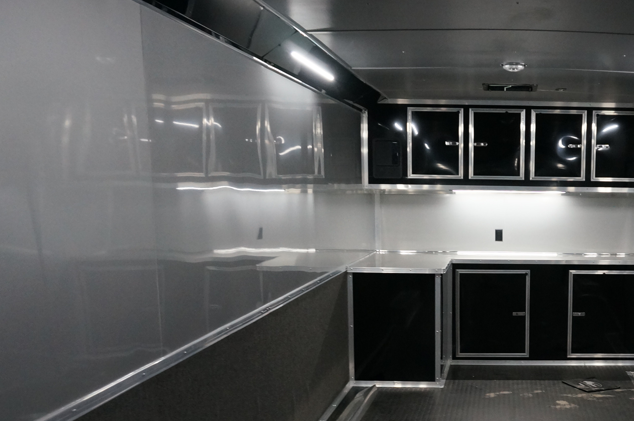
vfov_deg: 27.9
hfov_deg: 39.9
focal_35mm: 47
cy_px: 342
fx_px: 827
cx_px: 529
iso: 1000
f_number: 4
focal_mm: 16
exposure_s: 1/60
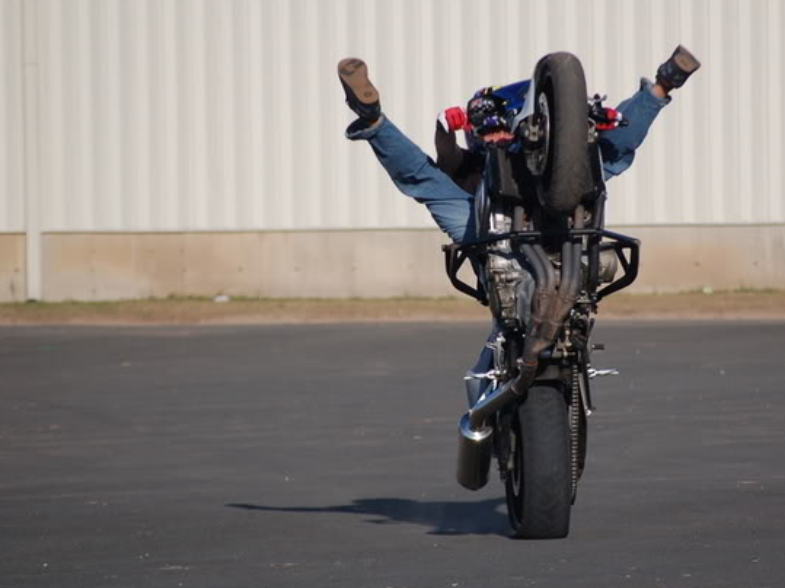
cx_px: 481
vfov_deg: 3.5
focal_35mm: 428
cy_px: 252
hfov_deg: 4.6
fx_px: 9704
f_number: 5.6
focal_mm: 200
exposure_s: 1/640
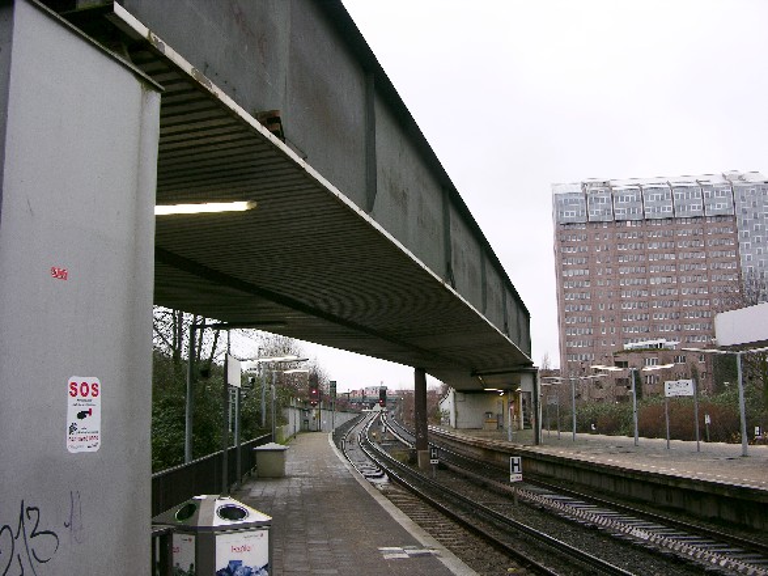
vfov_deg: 40.7
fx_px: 776
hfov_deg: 52.6
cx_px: 384
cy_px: 288
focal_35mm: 35
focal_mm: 8.9
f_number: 3.5
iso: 50
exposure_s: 1/30.9
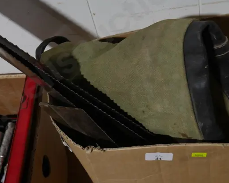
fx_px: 447
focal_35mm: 66
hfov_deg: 28.7
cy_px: 34
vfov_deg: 22.8
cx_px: 104
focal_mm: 17
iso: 200
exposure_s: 1/60
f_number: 4
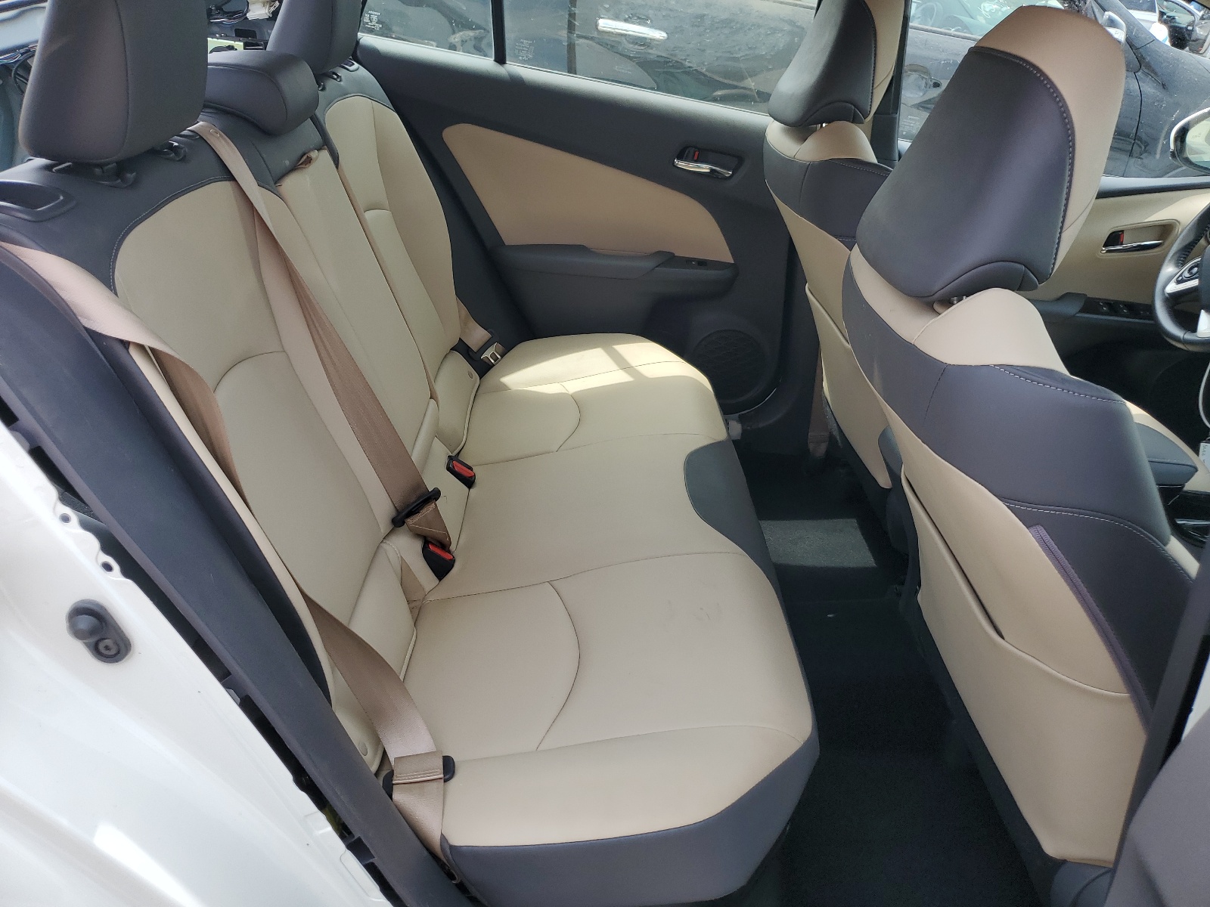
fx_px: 909
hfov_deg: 67.3
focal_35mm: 26
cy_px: 454
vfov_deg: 53.1
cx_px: 605
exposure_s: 1/1000
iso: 50
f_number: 1.5
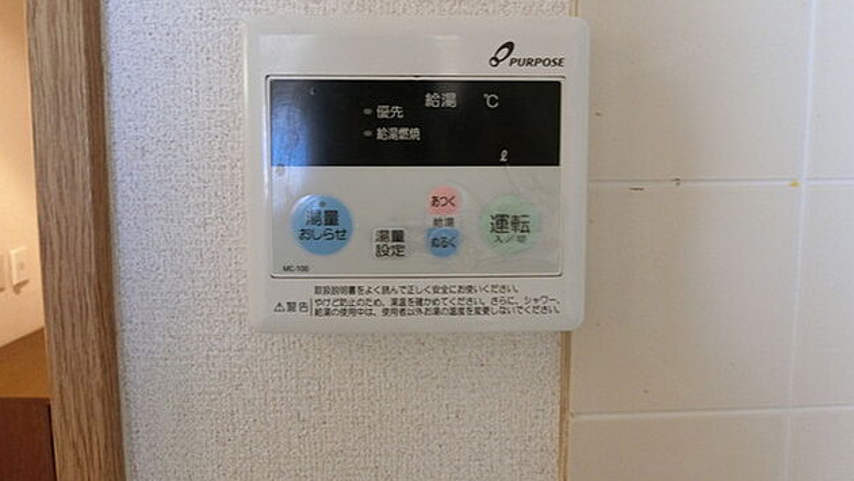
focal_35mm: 21
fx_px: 476
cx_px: 424
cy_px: 194
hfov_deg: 83.8
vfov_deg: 53.2
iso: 640
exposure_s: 1/30
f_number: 2.7
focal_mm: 4.06
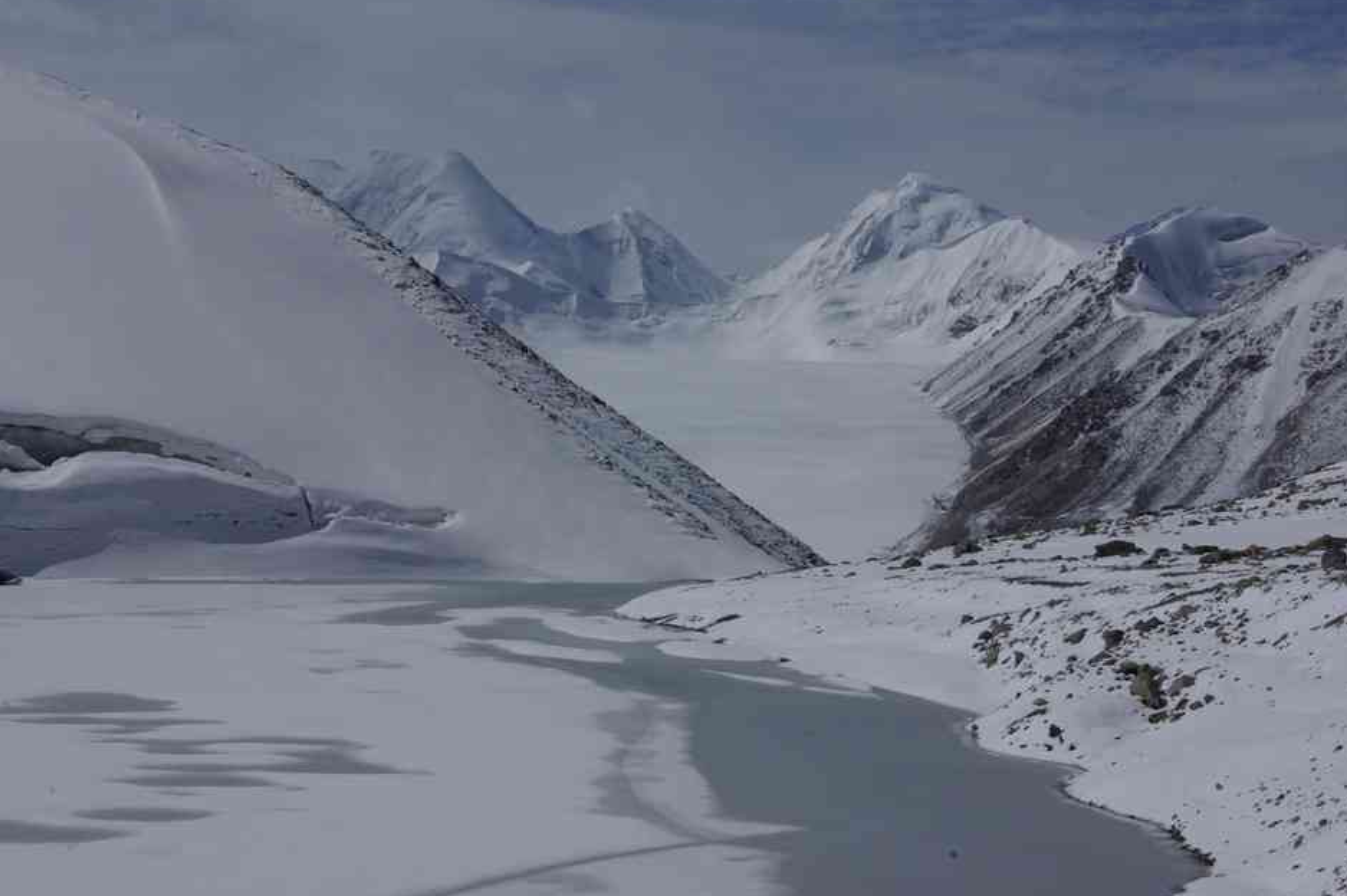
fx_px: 2878
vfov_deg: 17.7
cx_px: 650
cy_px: 436
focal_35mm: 77
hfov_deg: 26.3
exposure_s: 1/180
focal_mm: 47.5
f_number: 19
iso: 100
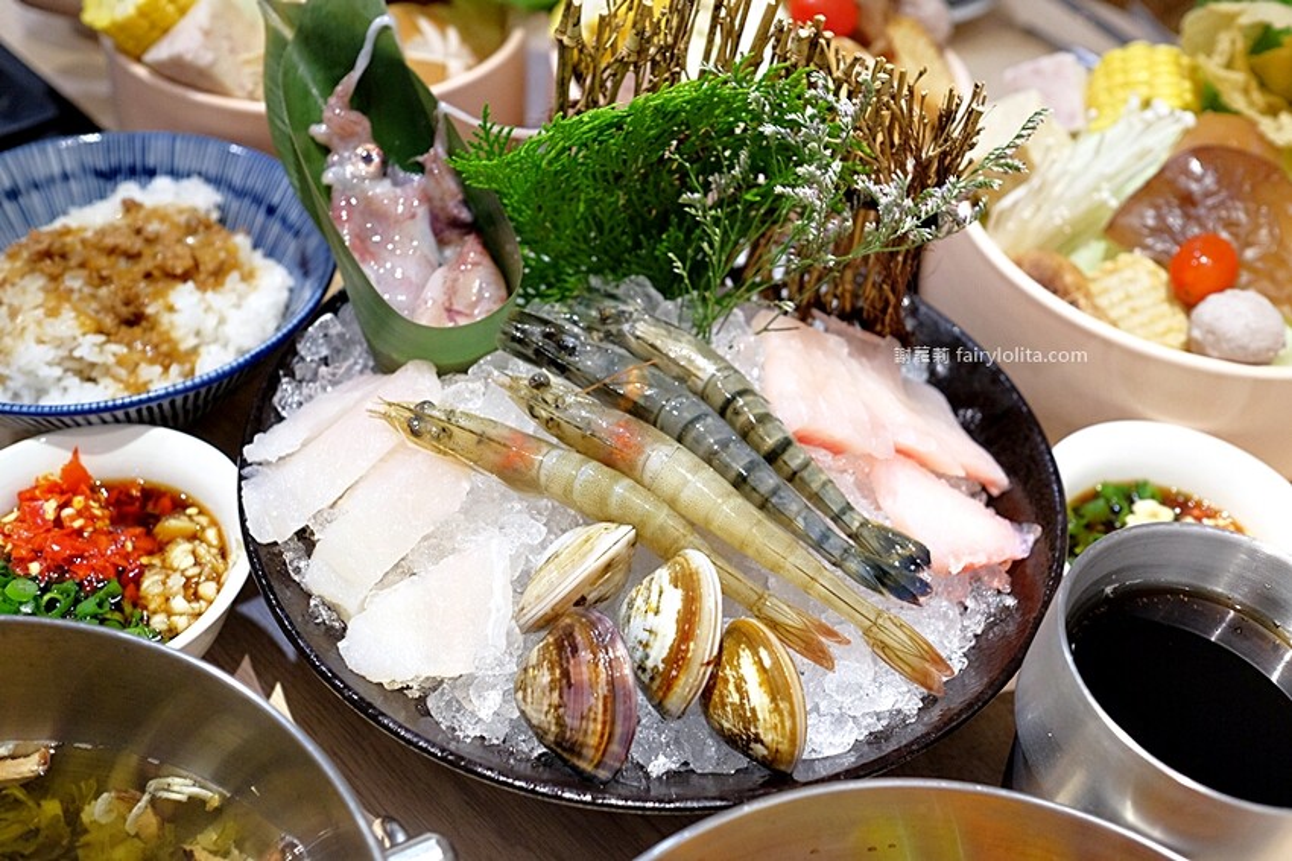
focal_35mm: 35
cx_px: 646
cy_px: 430
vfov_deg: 37.8
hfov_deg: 54.5
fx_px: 1256
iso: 2000
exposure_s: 1/80
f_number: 3.6
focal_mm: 23
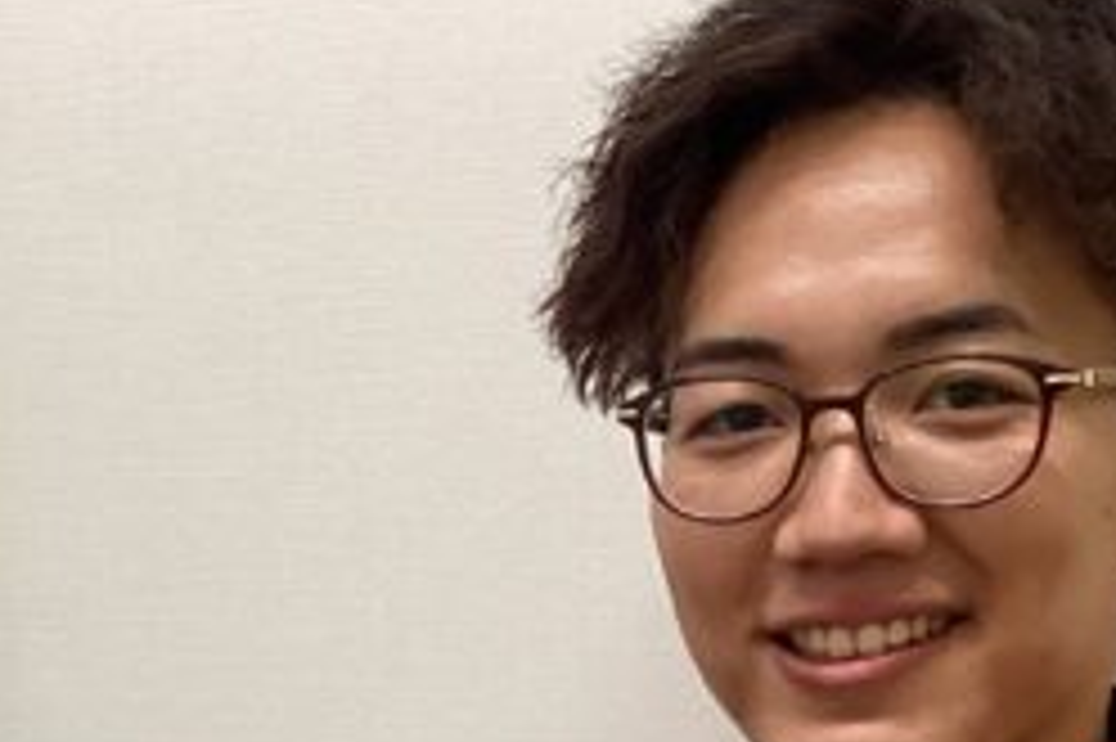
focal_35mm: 100
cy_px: 1088
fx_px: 3098
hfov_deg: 19.9
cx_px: 68
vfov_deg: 13.0
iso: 160
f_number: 2.4
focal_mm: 3.3
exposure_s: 1/60
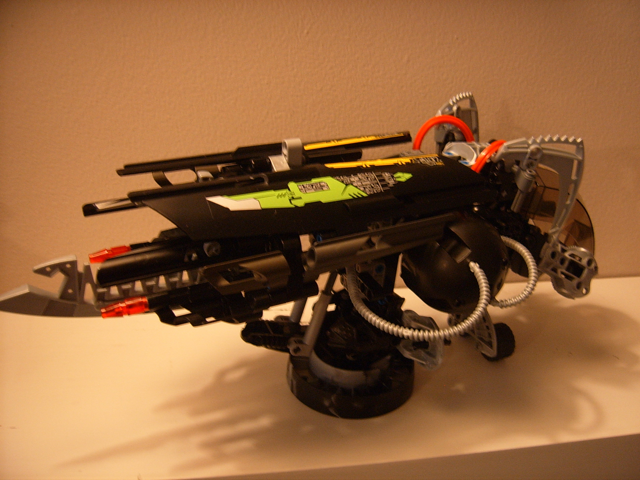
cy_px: 240
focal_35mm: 35
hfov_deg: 52.6
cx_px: 320
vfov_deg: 40.7
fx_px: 647
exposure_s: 1/15
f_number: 2.8
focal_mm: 5.8
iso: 100
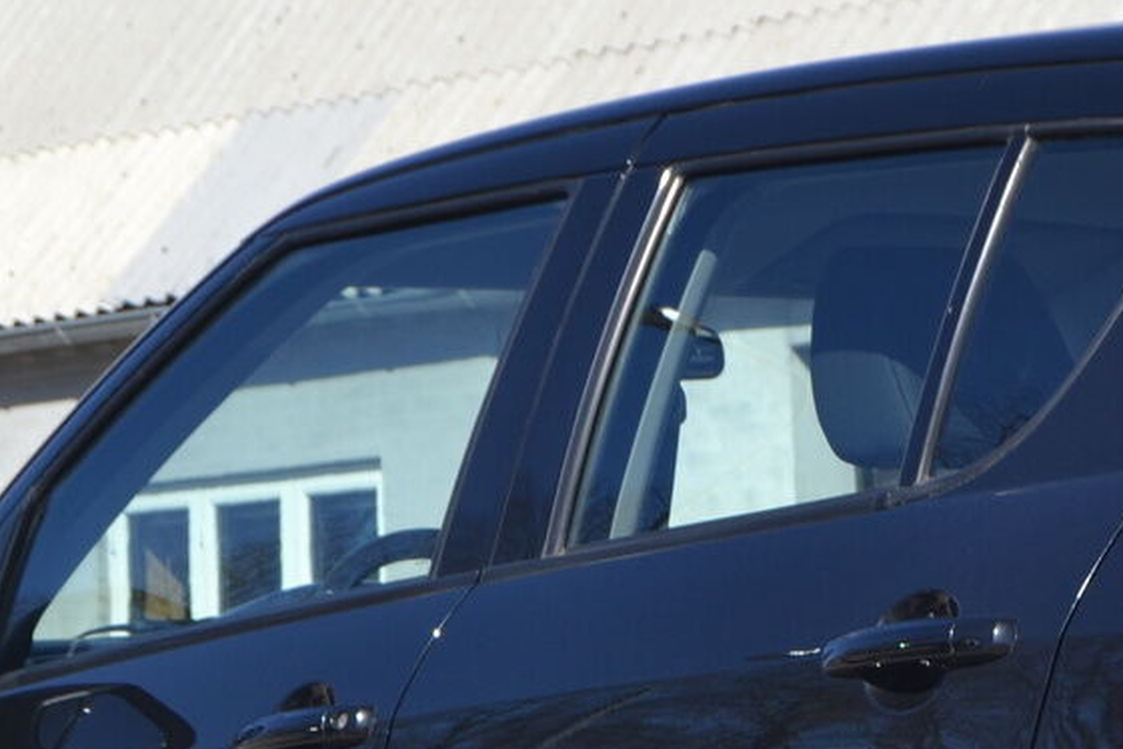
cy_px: 875
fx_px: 5606
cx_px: 1183
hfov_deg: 11.3
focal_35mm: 180
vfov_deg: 7.6
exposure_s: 1/320
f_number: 9
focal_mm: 35
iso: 100
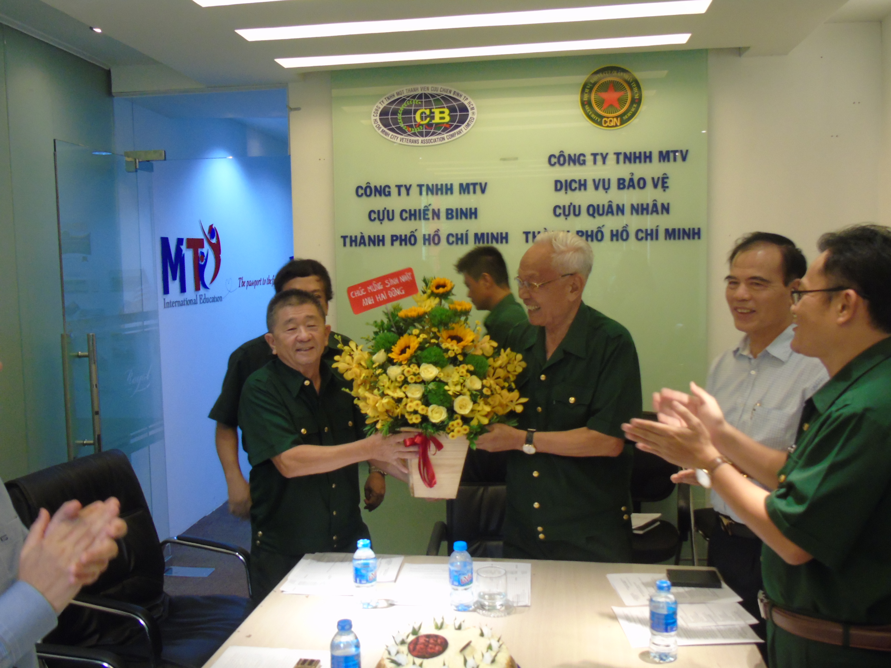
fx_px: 746
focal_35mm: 29
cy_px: 334
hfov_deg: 61.7
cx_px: 446
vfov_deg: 48.2
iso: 400
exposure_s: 1/25
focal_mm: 5.2
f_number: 3.6
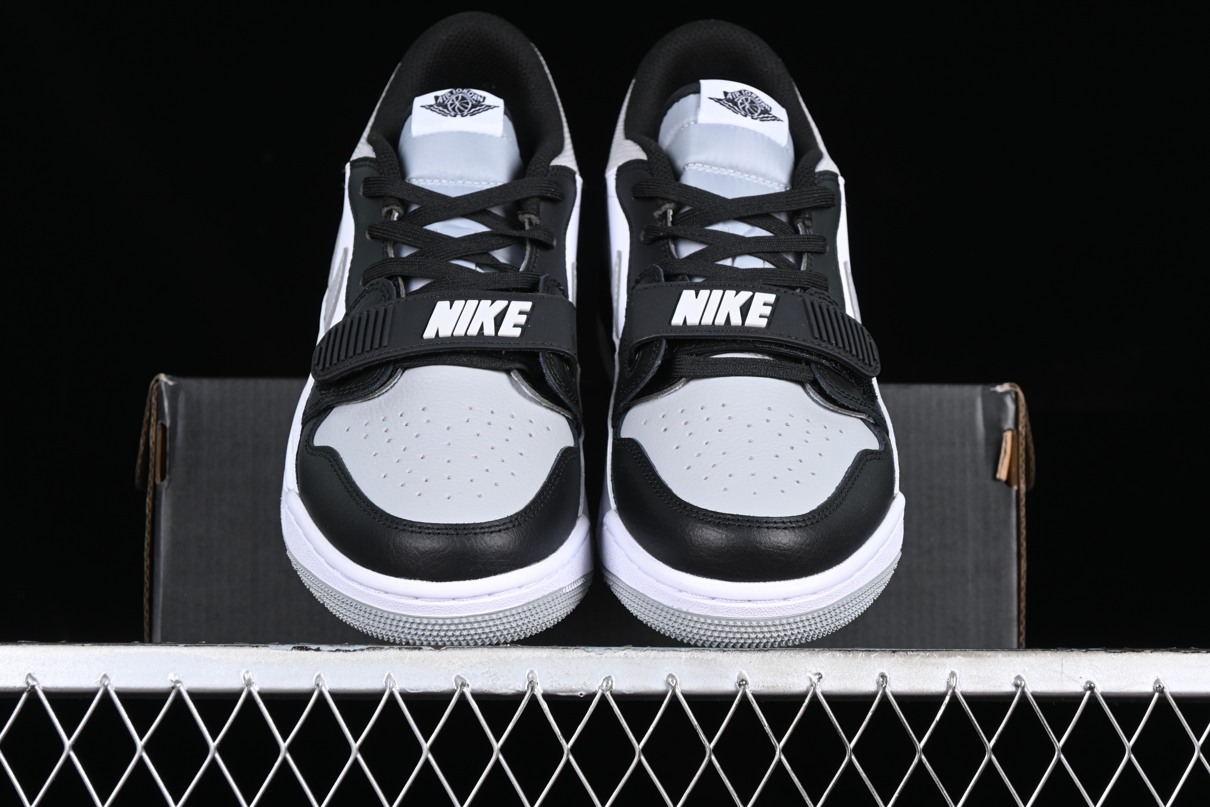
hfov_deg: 27.0
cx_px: 605
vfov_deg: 18.2
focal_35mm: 75
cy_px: 404
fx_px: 2521
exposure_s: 1/80
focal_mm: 50
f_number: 6.3
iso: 160
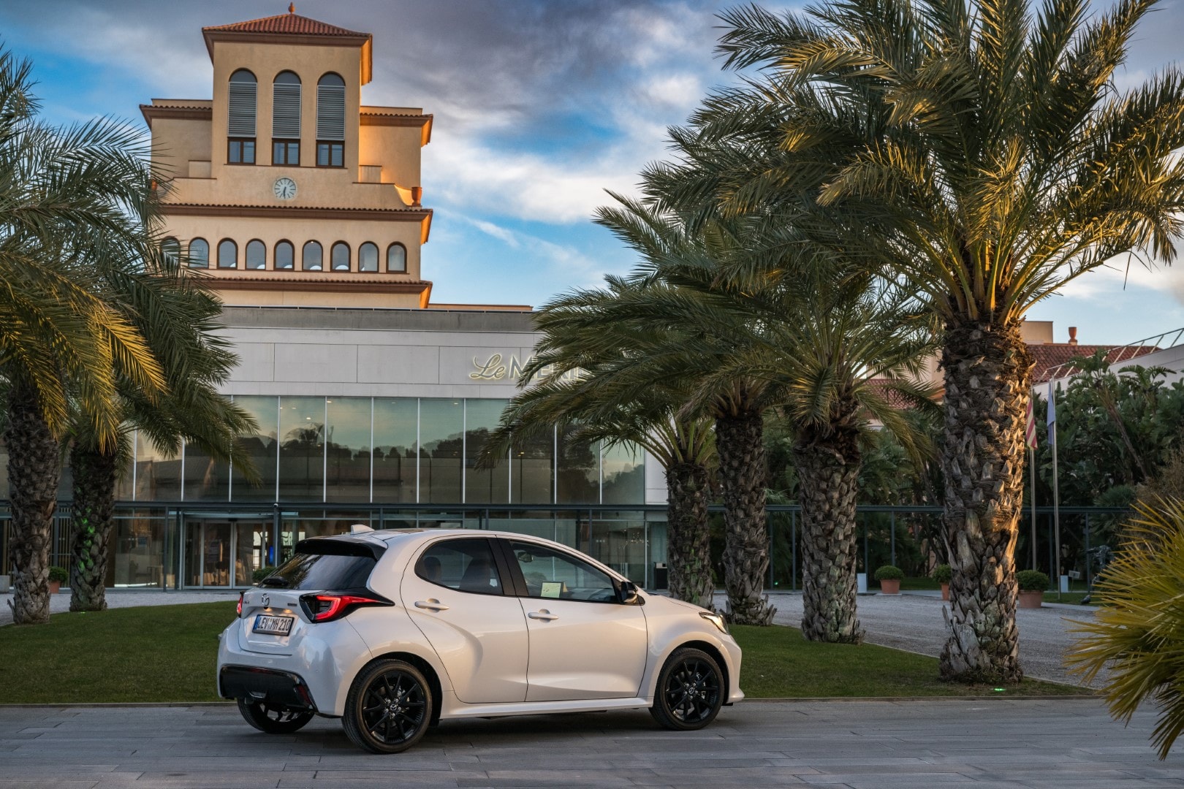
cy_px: 394
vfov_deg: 26.0
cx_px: 592
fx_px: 1710
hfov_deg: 38.2
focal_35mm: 52
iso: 400
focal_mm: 52
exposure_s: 1/60
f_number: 7.1
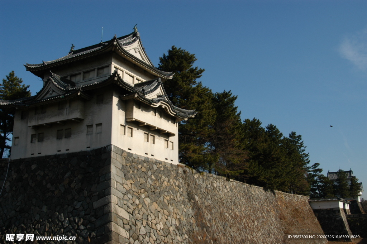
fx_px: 367
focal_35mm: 36
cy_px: 122
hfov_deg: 53.2
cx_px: 184
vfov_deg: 36.8
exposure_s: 1/400
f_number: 10
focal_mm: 24
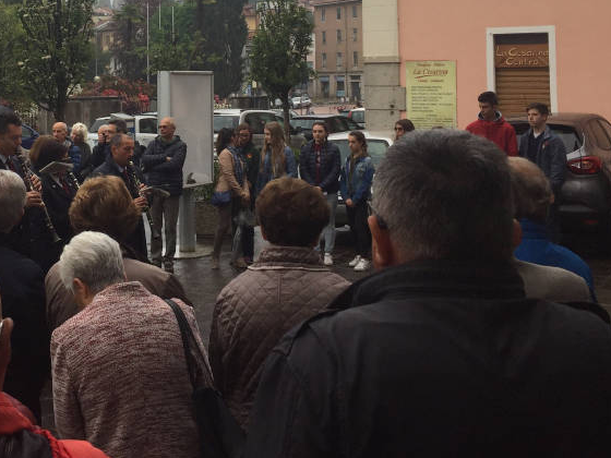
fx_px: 935
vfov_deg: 26.6
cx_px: 127
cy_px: 50
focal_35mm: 53
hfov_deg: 35.1
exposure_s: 1/353
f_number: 2.2
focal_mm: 4.15
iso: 32
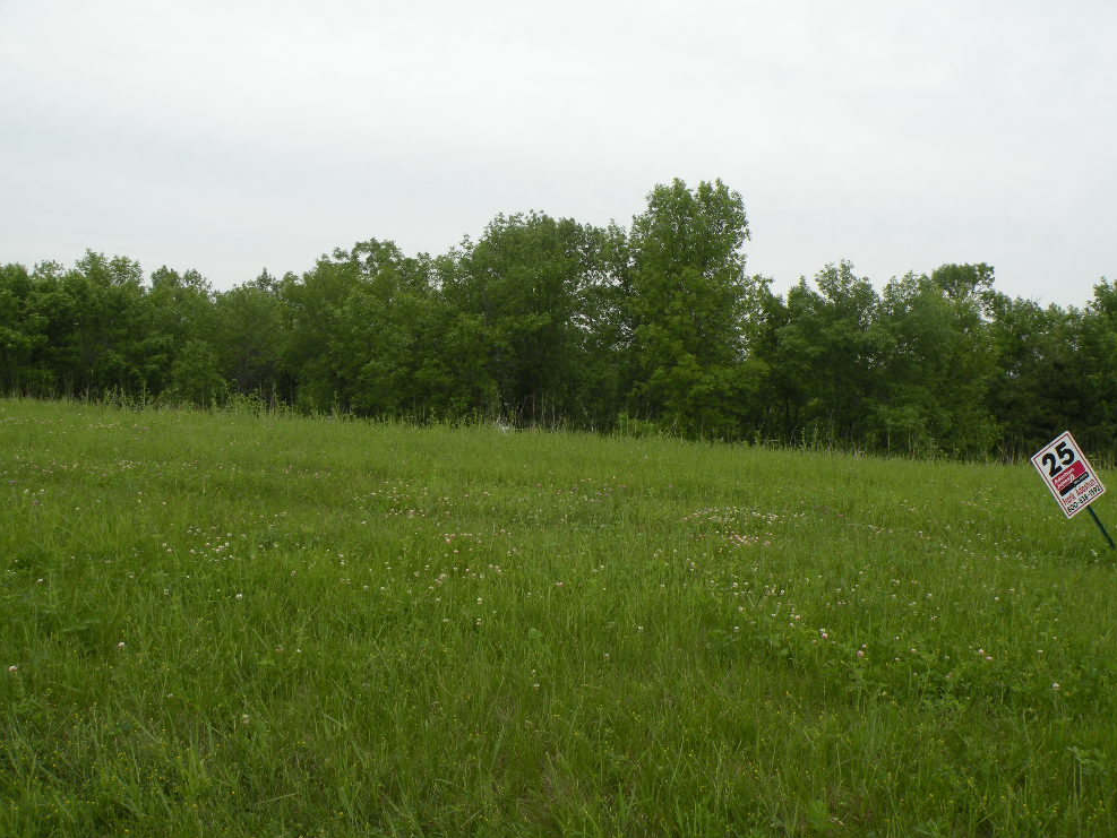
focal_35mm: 28
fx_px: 904
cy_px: 406
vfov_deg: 49.8
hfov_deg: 63.4
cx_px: 560
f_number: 5.6
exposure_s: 1/236
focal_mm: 4.7
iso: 64
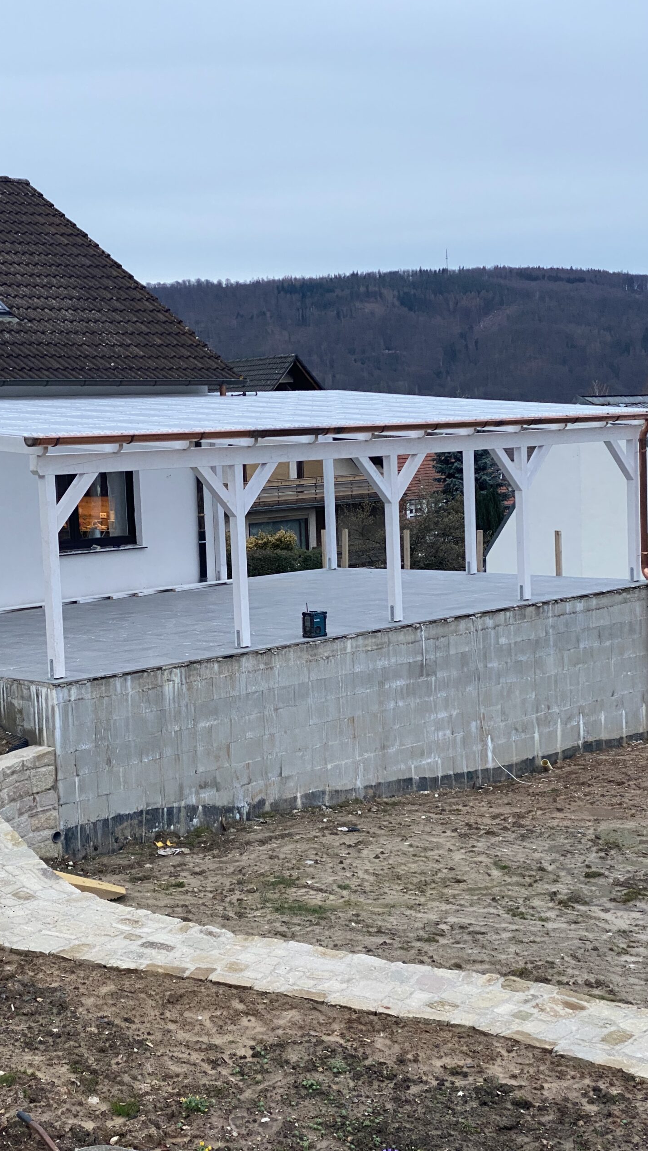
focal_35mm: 57
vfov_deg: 36.6
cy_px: 576
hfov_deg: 21.0
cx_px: 251
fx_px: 1741
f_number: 2
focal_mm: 6
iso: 80
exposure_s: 1/122
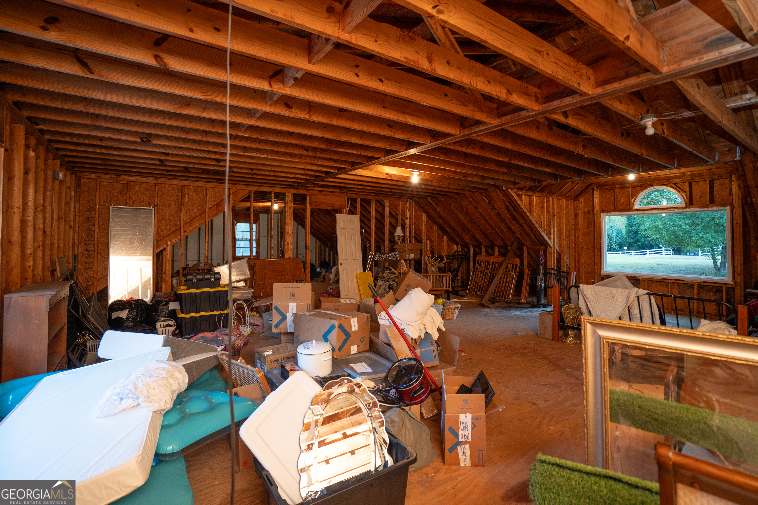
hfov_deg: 96.7
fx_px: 337
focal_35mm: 16
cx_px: 379
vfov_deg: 73.7
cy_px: 252
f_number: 4
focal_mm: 16
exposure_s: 1/60
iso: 800
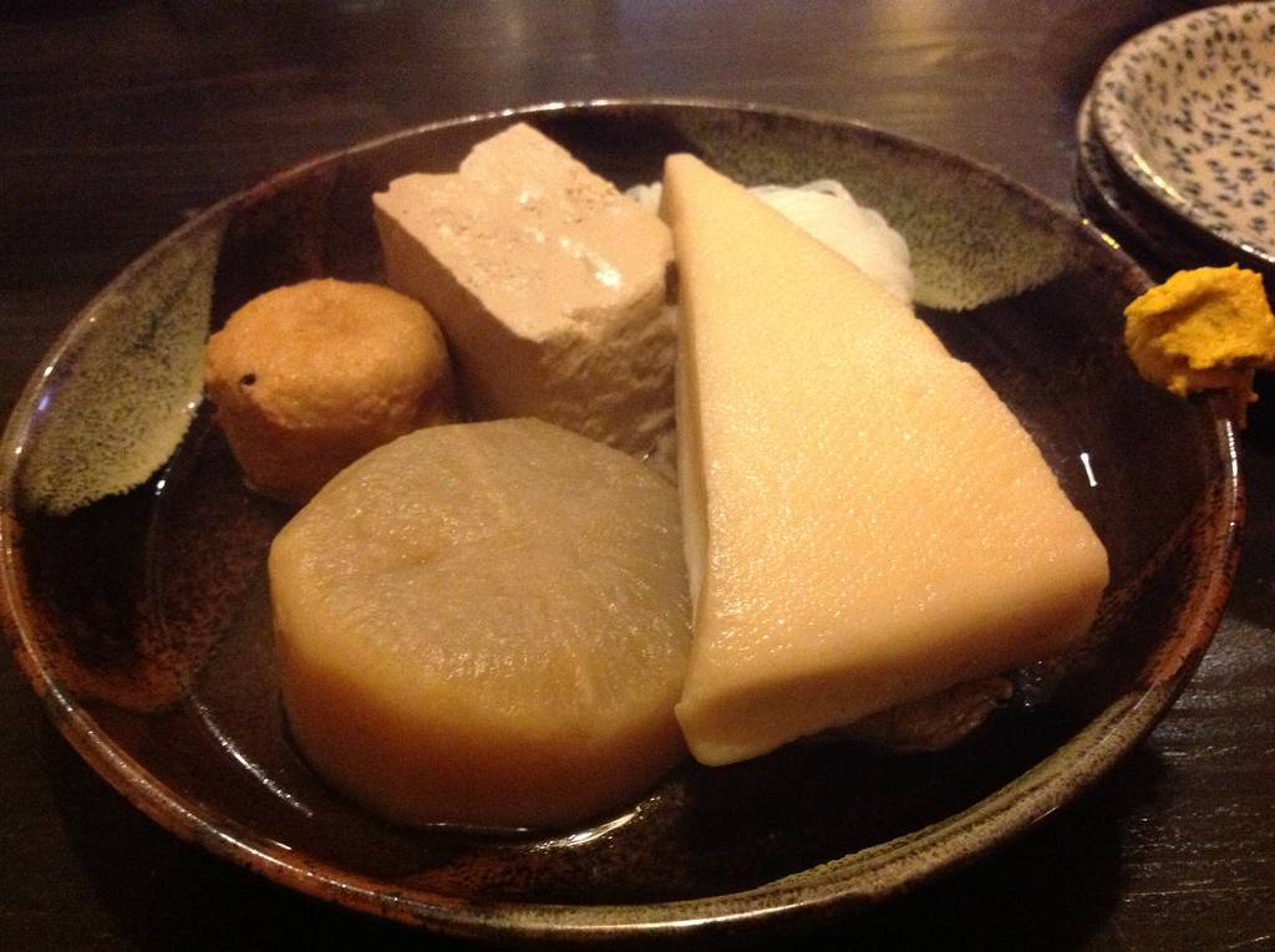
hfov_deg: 52.7
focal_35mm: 35
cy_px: 476
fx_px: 1287
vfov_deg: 40.6
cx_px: 638
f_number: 2.4
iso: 800
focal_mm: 4.28
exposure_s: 1/15
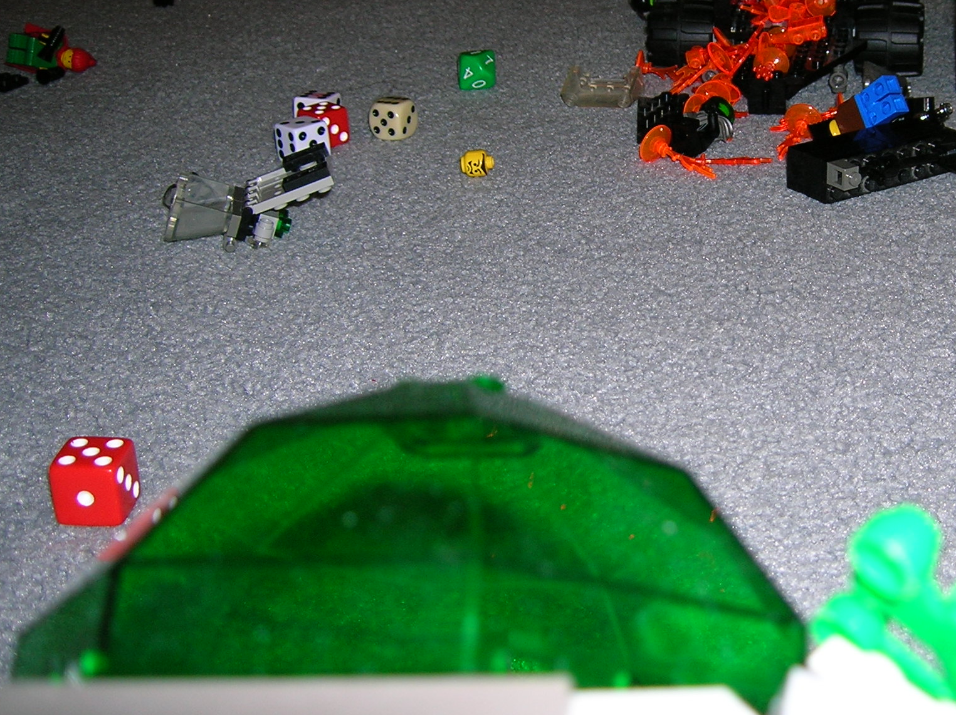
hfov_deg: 36.7
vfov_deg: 28.4
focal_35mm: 51
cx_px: 708
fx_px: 1407
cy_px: 254
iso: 50
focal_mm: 5.7
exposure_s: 1/60.1
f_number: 2.9
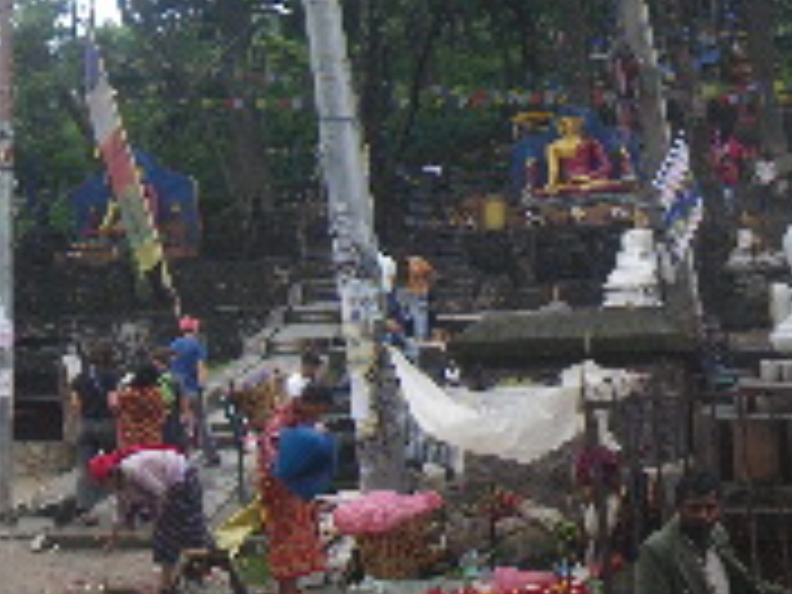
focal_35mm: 61
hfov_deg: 29.6
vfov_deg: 24.0
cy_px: 261
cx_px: 0
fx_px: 1396
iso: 50
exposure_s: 1/125
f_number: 3.5
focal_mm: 5
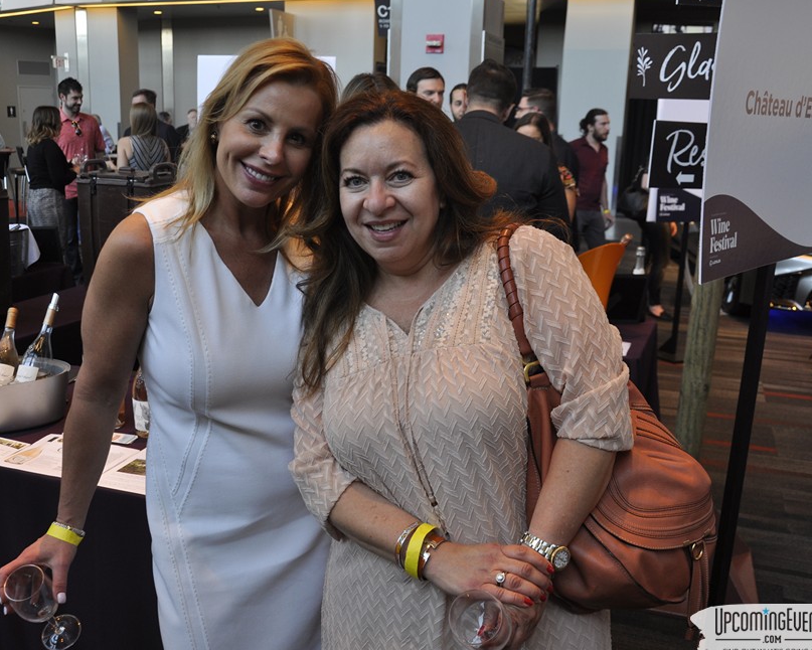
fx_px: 879
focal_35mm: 37
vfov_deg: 40.6
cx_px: 357
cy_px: 324
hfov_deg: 49.5
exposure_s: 1/60
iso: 400
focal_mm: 21
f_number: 5
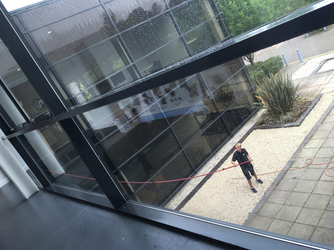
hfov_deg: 60.0
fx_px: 289
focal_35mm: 30
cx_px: 167
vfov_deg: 46.8
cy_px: 126
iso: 40
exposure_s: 1/100
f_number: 2.2
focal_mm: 4.15
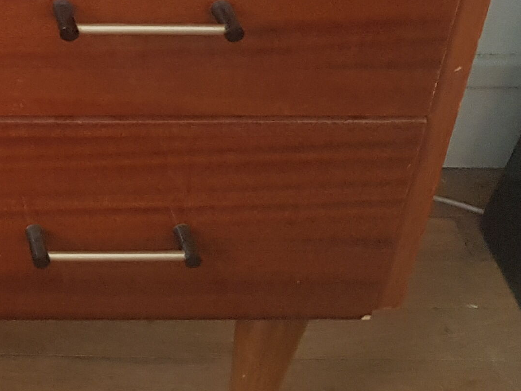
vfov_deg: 14.3
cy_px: -153
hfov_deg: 18.0
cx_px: -251
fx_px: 1475
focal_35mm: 98
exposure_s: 1/60
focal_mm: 4.2
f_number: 1.7
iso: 160
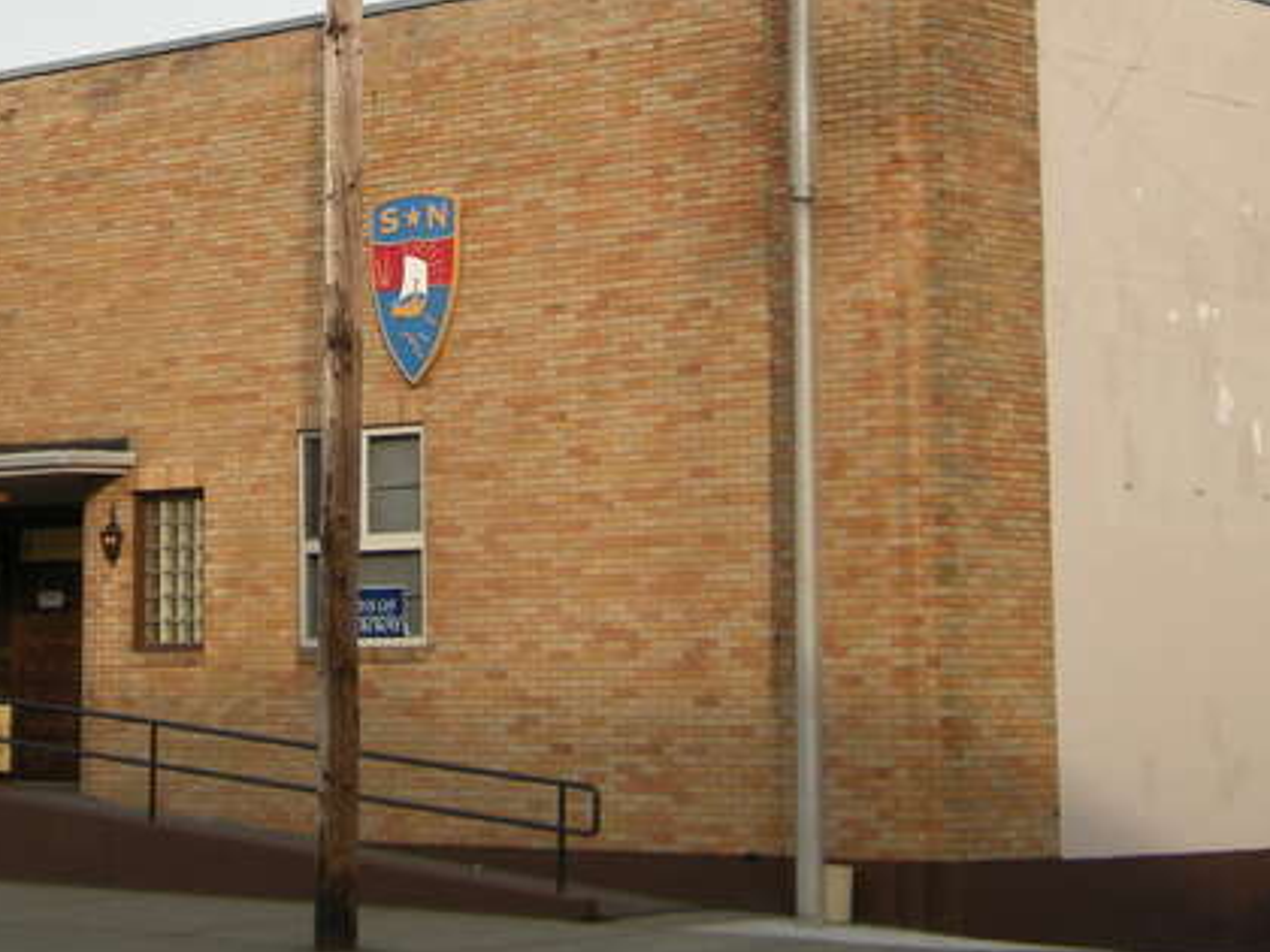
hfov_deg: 19.6
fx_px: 3632
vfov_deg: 14.8
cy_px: 127
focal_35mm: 99
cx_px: 266
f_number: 3.8
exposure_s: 1/302
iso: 64
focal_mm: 8.8
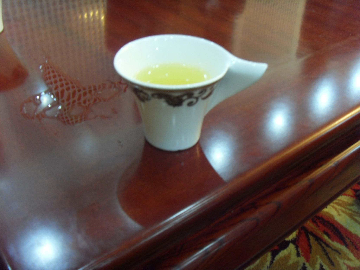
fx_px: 406
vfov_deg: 36.8
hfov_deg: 47.9
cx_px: 180
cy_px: 135
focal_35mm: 39
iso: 200
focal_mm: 6.6
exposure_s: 1/4
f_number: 3.5
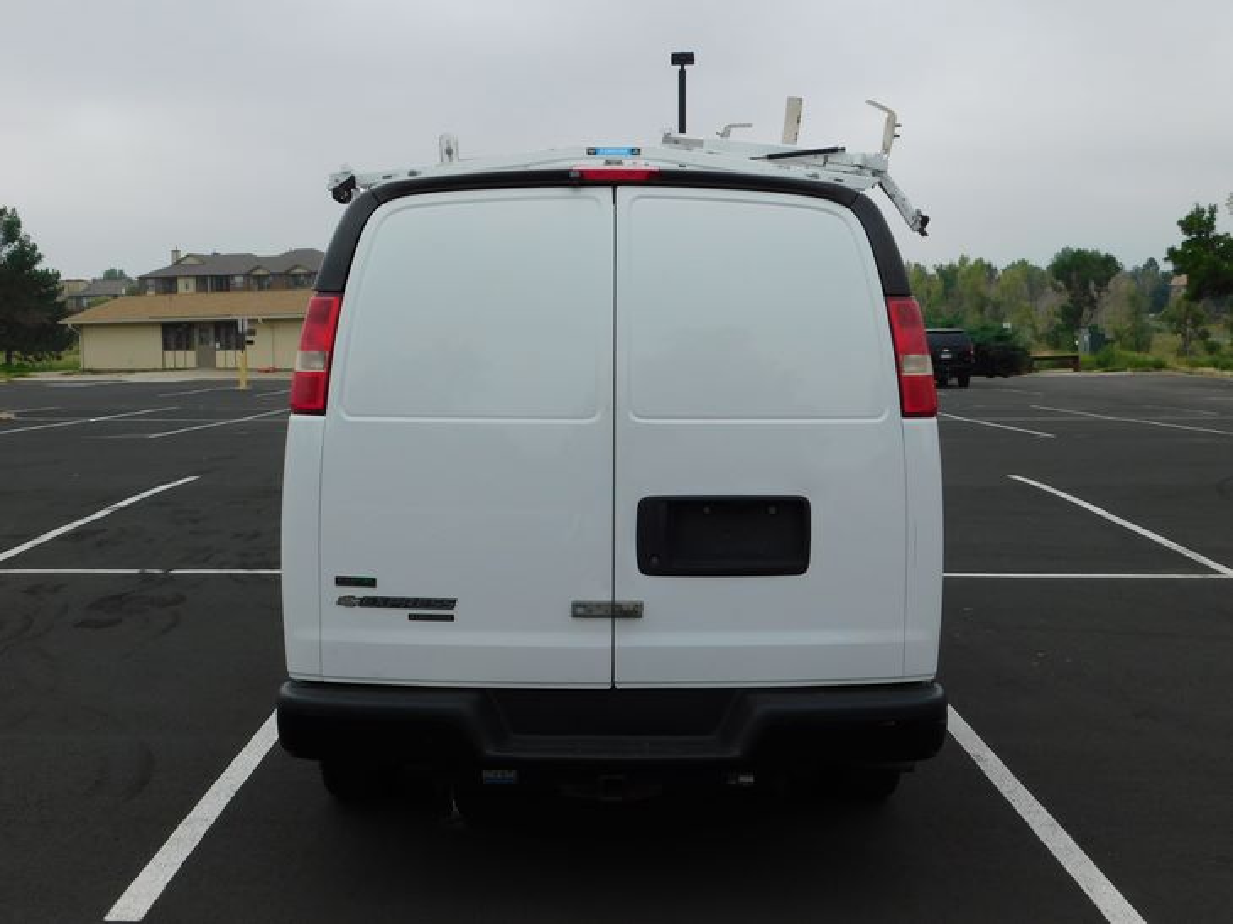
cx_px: 616
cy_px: 462
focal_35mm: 40
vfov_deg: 35.9
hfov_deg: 46.8
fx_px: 1424
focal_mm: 7.1
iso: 125
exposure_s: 1/1000
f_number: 3.6
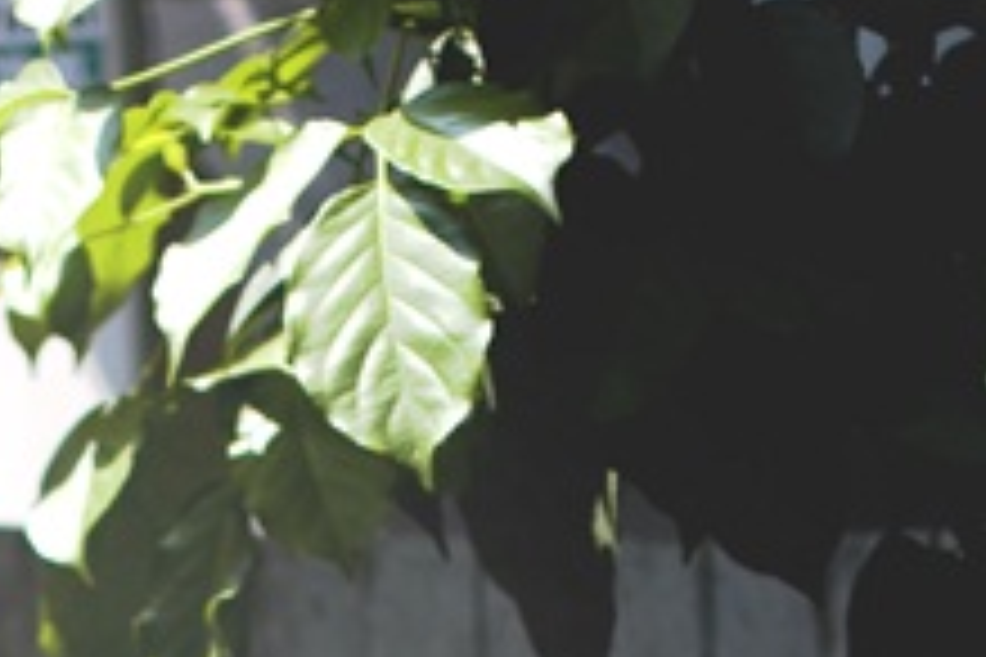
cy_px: 1544
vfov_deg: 4.9
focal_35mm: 274
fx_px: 7504
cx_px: 311
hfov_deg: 7.5
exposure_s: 1/2000
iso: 200
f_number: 1.8
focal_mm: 50
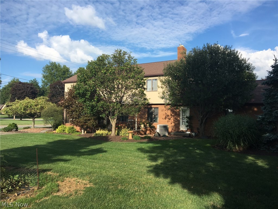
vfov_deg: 48.2
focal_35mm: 29
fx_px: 233
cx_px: 139
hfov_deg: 61.7
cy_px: 104
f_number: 2.2
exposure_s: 1/1282
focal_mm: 4.15
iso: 25
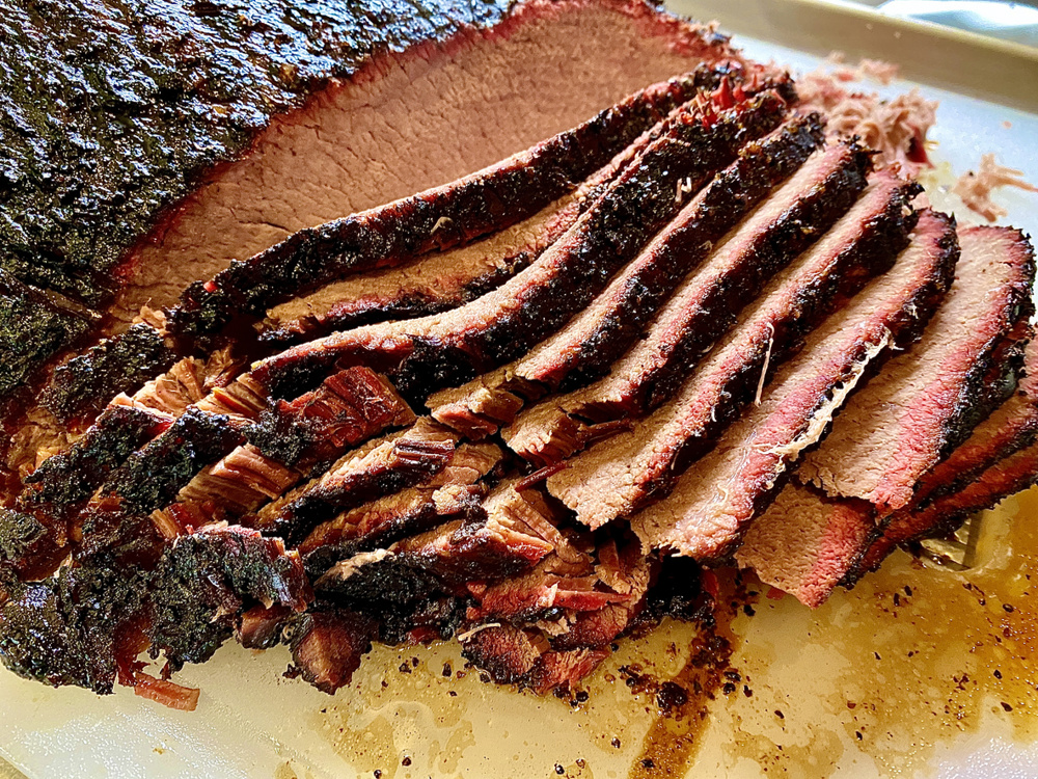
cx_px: 519
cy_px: 390
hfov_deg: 67.3
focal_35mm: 26
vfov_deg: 53.1
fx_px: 780
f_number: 1.8
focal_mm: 4.2
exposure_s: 1/40
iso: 320
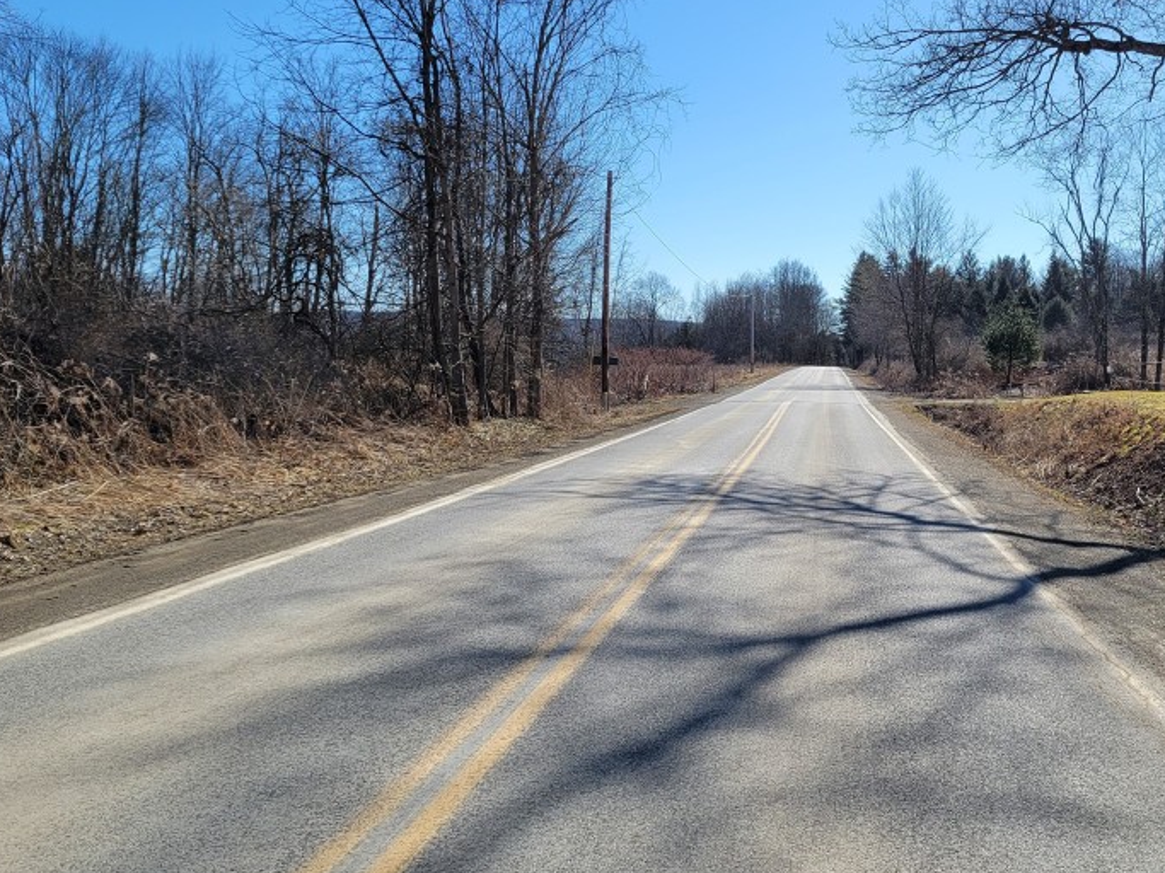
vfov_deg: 36.5
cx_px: 768
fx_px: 1312
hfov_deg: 47.2
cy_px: 309
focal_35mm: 39
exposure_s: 1/2346
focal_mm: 5.4
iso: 40
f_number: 1.8
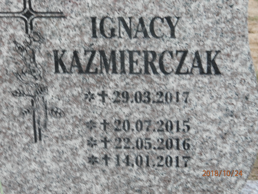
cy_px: 97
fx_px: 790
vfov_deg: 14.0
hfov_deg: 18.5
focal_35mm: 106
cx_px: 129
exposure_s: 1/20
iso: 250
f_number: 4.5
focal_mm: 19
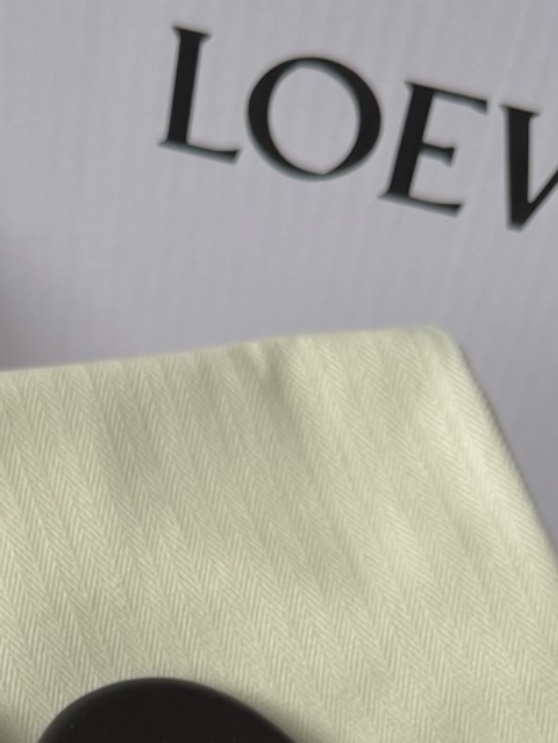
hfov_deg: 16.4
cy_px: 920
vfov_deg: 20.2
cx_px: 146
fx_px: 1933
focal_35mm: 90
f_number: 1.78
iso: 64
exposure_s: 1/170
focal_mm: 6.76
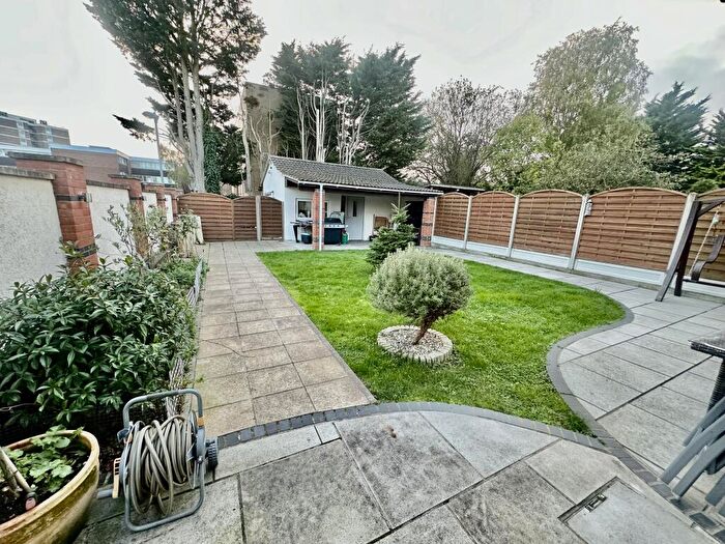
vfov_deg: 85.7
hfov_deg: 102.1
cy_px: 272
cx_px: 362
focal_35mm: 14
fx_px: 293
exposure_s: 1/99
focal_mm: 2.22
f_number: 2.2
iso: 250
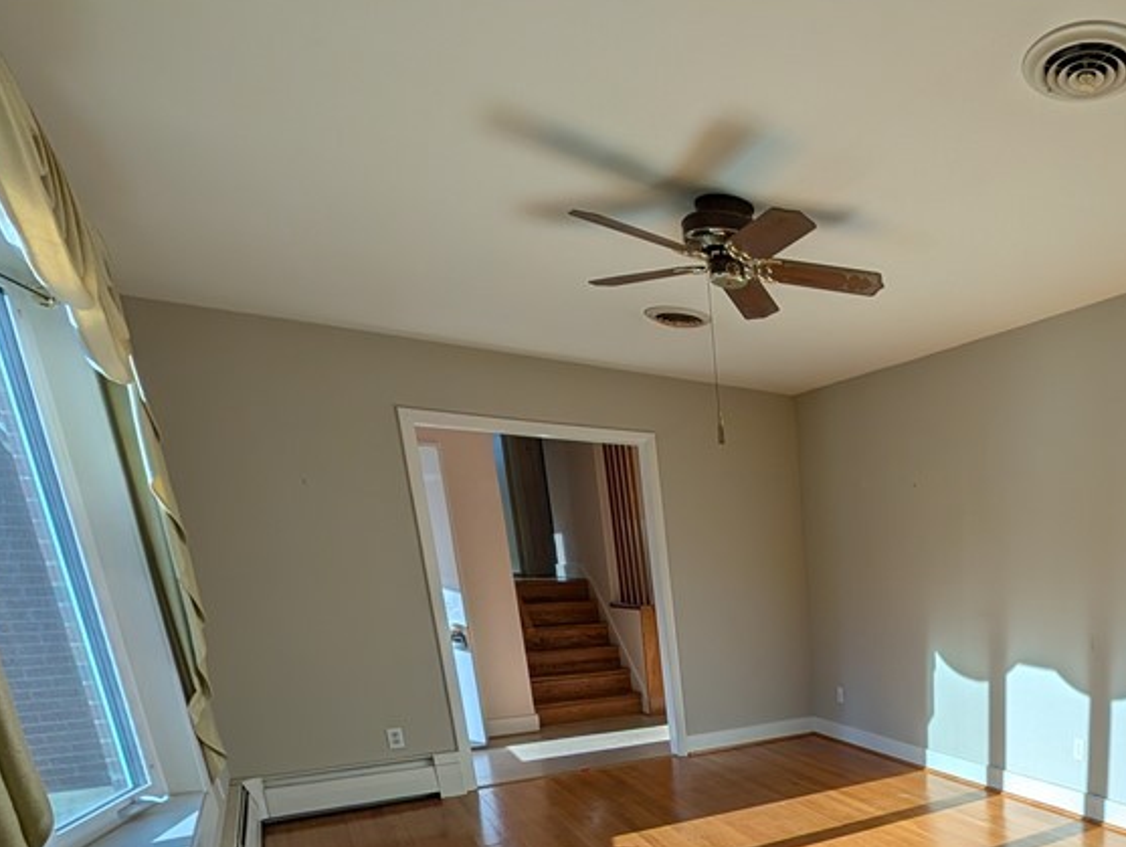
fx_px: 716
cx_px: 975
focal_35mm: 22
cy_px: 762
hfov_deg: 65.6
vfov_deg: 53.5
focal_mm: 2.02
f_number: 1.7
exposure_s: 1/2092
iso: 52
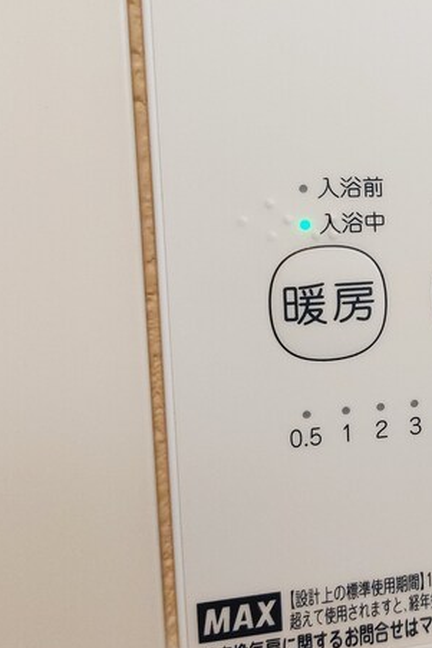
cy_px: 284
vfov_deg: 37.5
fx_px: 955
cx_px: 474
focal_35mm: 53
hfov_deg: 23.9
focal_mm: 5.23
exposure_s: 1/120
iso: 125
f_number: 1.8
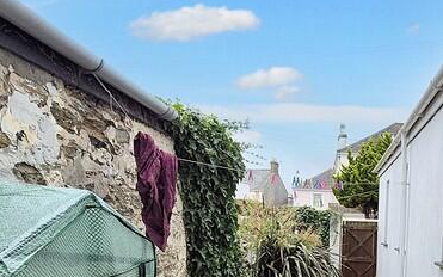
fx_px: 459
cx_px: 343
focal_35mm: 38
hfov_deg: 49.1
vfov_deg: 30.9
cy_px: 284
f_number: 2.2
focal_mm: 1.7
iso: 50
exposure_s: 1/1384
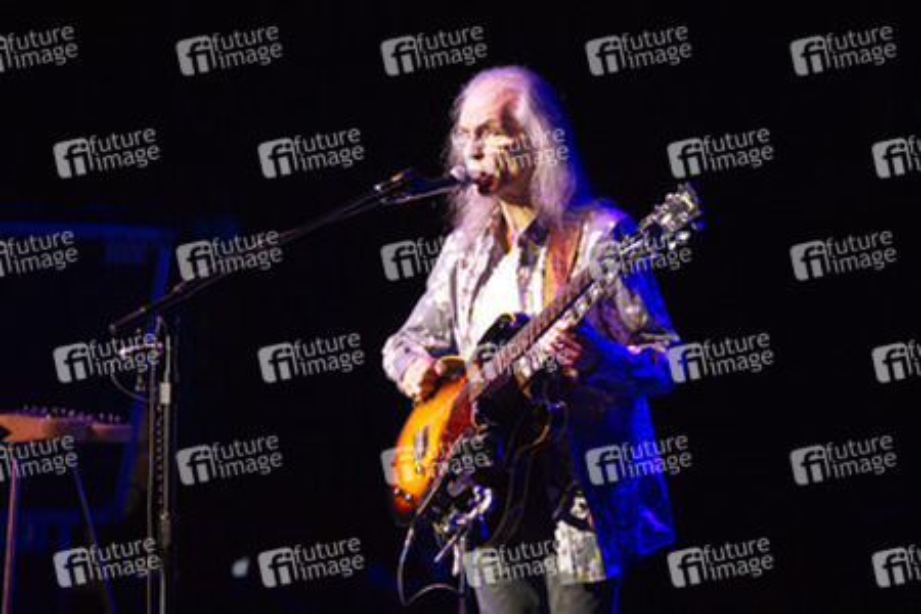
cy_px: 307
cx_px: 460
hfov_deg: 6.9
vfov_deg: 4.6
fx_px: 7674
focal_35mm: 300
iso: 1600
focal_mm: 300
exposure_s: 1/80
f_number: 2.8
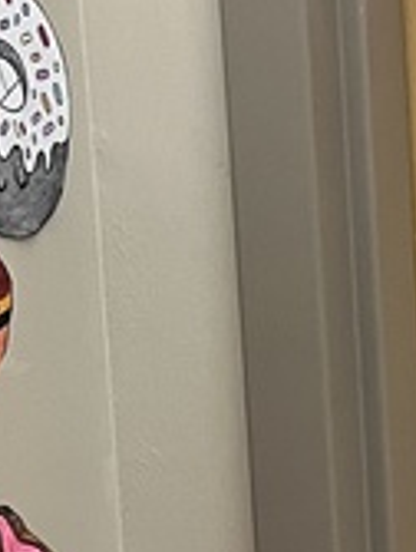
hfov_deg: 8.3
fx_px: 2538
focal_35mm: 159
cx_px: 1139
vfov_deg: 12.2
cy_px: 628
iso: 125
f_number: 1.6
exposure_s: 1/70
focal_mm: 5.1
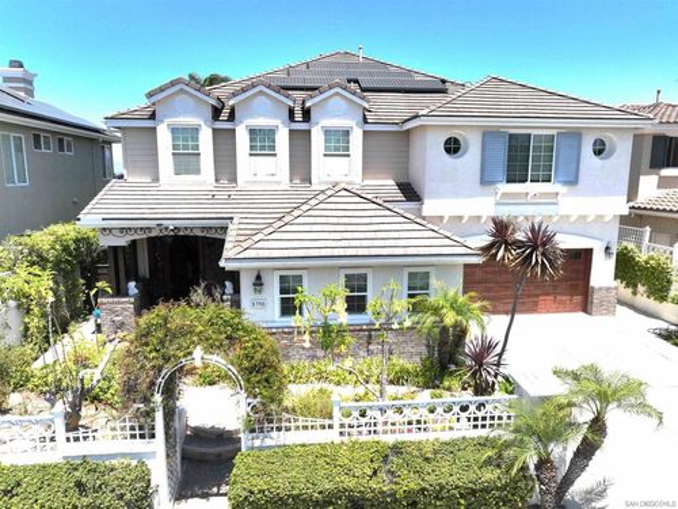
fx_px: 470
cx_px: 339
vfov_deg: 56.8
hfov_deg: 71.6
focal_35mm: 24
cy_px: 254
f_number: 4.5
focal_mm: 12.29
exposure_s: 1/1250
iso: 100
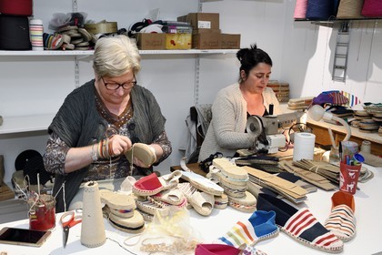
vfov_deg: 35.1
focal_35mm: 38
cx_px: 191
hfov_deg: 50.7
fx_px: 403
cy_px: 128
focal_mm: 38
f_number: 8
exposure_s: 1/13
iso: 800
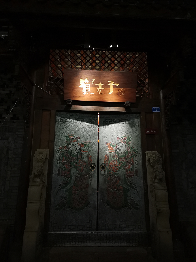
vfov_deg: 67.3
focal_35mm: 26
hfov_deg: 53.1
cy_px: 131
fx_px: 196
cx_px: 98
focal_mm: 4.75
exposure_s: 1/50
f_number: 1.8
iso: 500
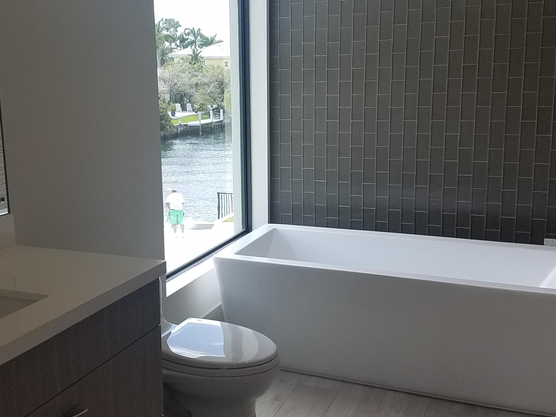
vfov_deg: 35.0
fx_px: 659
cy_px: 165
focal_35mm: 41
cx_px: 244
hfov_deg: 45.7
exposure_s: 1/398
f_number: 1.7
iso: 50
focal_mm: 4.2
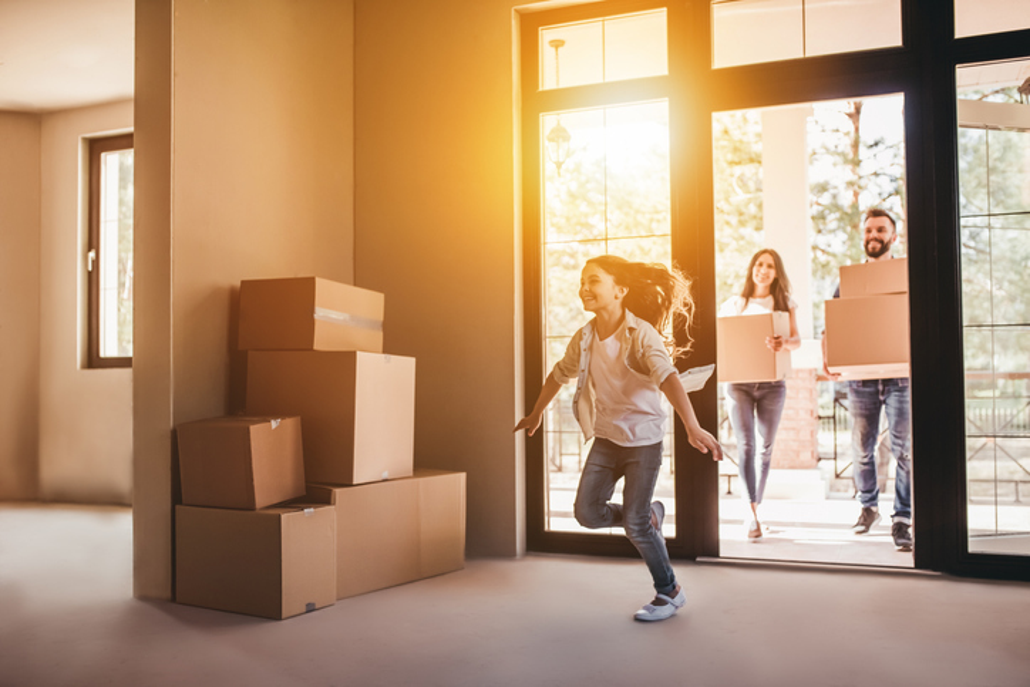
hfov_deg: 54.4
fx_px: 1002
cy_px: 344
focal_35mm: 35
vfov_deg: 37.9
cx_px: 515
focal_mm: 35
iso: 800
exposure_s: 1/640
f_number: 2.5
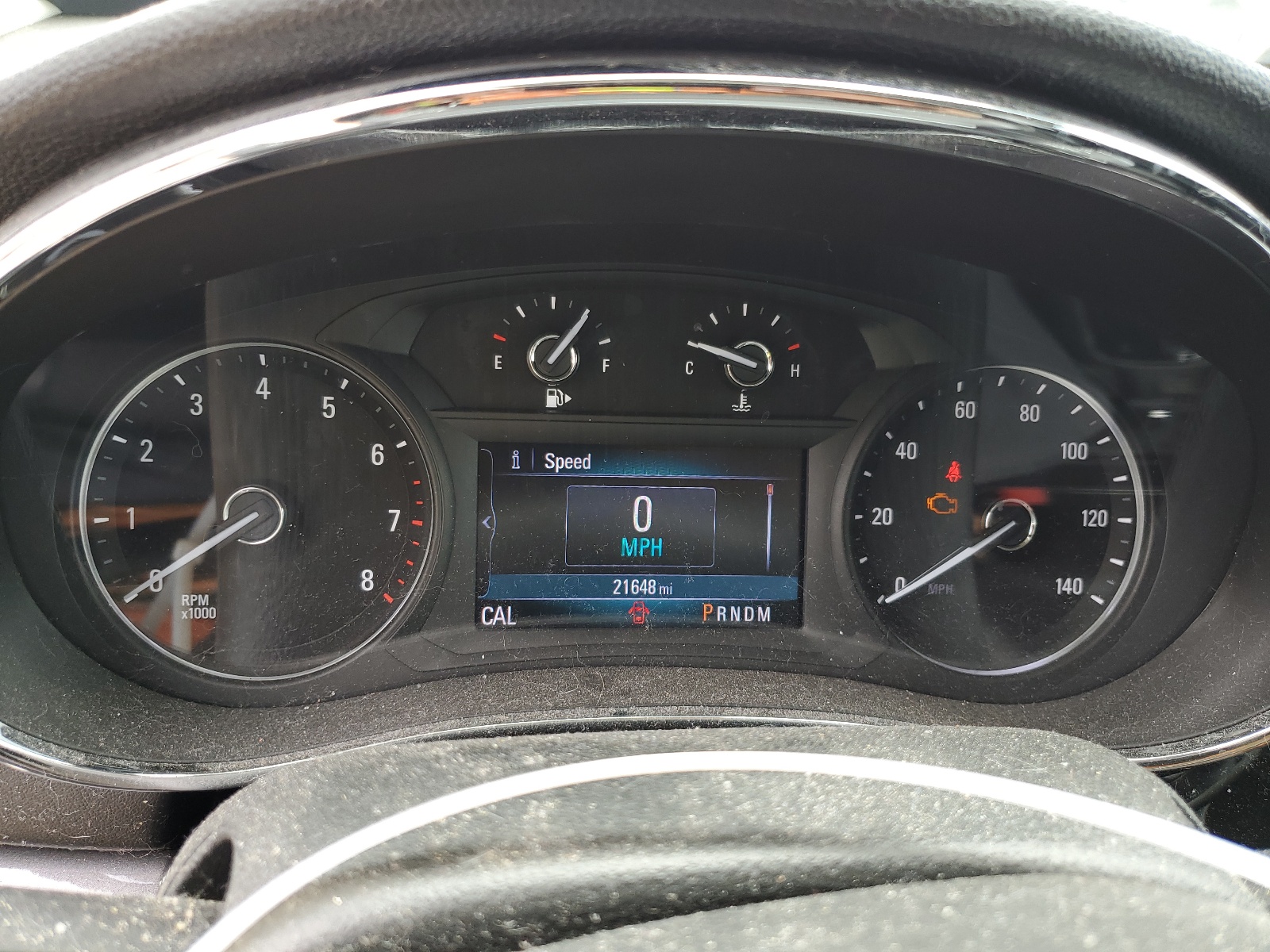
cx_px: 635
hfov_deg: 67.3
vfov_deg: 53.1
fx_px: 954
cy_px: 476
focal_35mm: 26
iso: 50
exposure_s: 1/127
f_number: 1.5
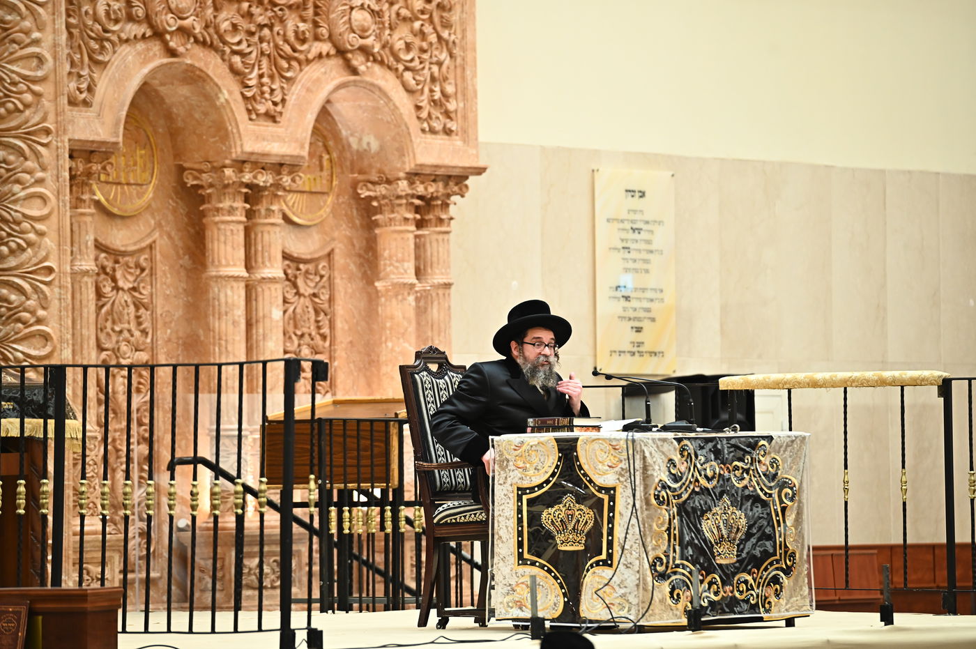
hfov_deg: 10.3
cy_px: 324
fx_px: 5418
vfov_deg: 6.9
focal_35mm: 200
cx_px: 488
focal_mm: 200
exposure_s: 1/200
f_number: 4.5
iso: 2000
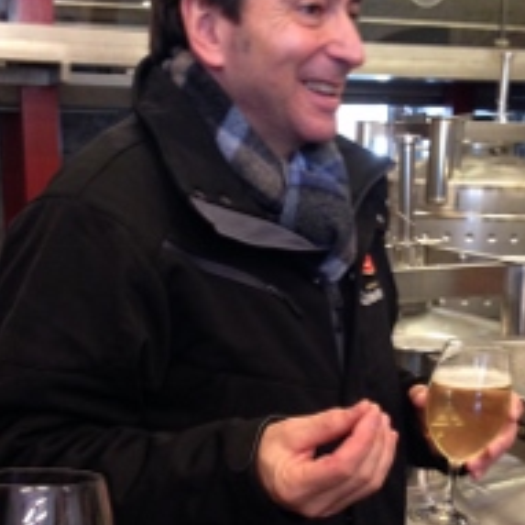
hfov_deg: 28.2
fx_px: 1047
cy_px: 382
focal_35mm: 61
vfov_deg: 27.8
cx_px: 278
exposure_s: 1/20
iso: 200
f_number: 2.4
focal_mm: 4.12
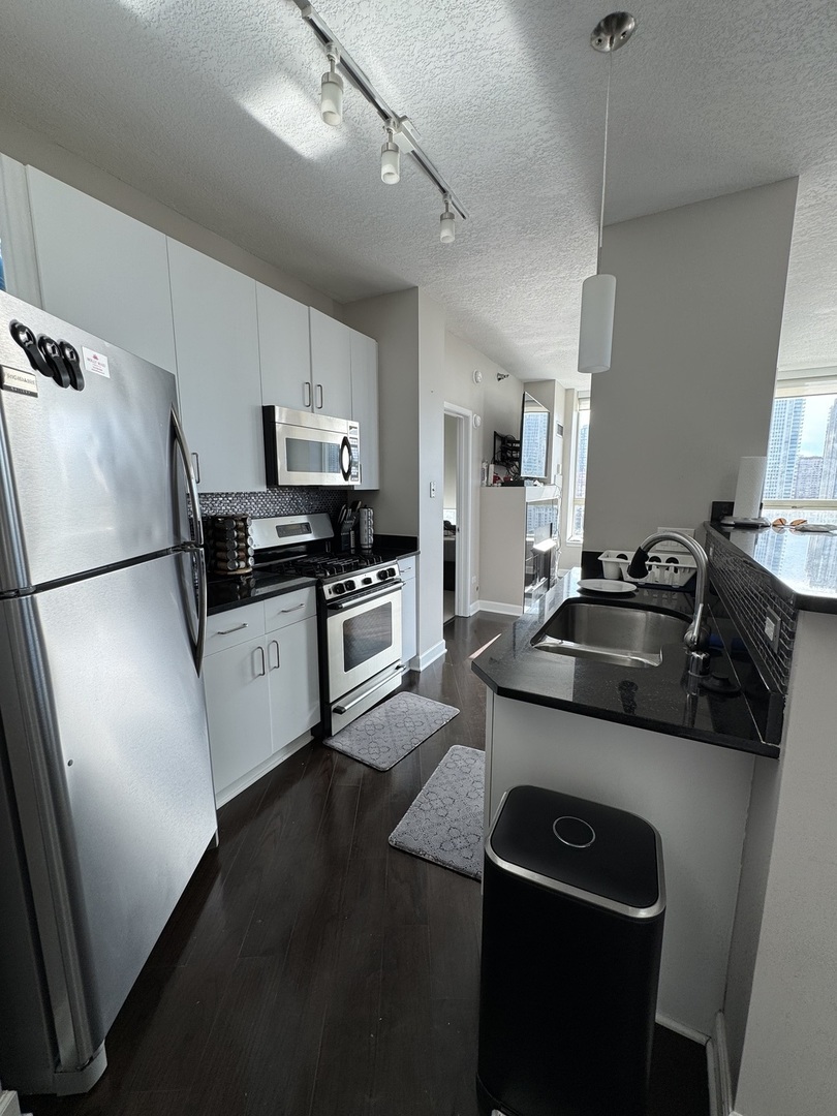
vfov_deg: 102.1
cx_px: 418
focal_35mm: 14
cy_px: 558
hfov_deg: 85.7
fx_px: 451
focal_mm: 2.22
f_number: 2.2
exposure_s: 1/99
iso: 50
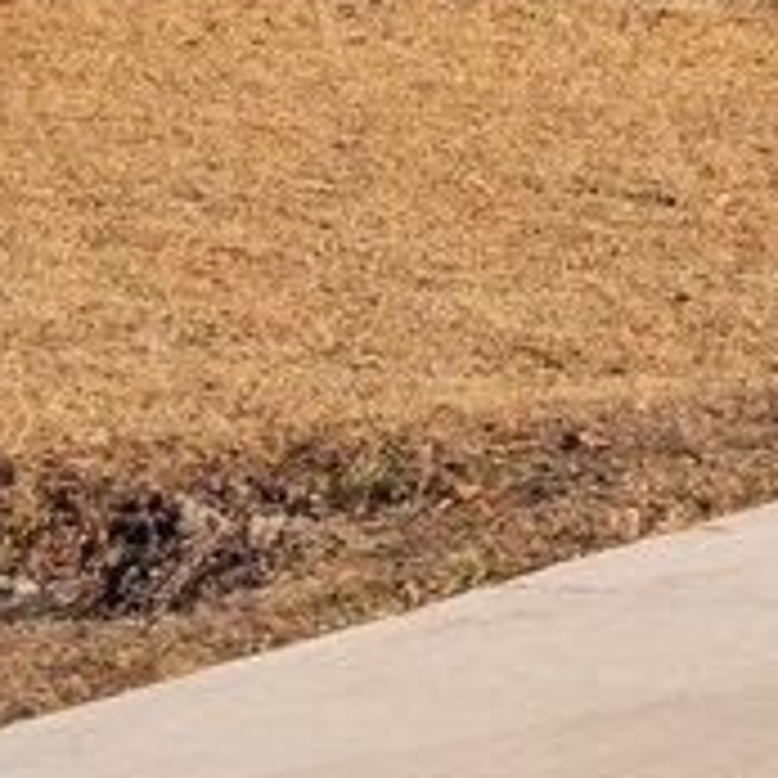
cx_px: 1893
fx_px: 7908
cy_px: -510
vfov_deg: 5.6
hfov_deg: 5.4
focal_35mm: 311
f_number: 4
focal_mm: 31
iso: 250
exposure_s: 1/2000
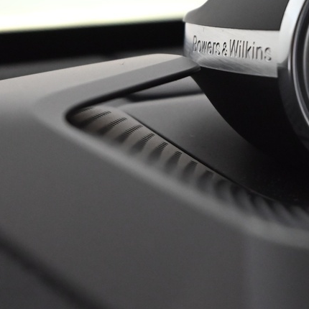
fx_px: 1293
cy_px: 68
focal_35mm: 128
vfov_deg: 13.6
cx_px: 282
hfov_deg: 13.5
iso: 3200
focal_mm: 40
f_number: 5.3
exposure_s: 1/100
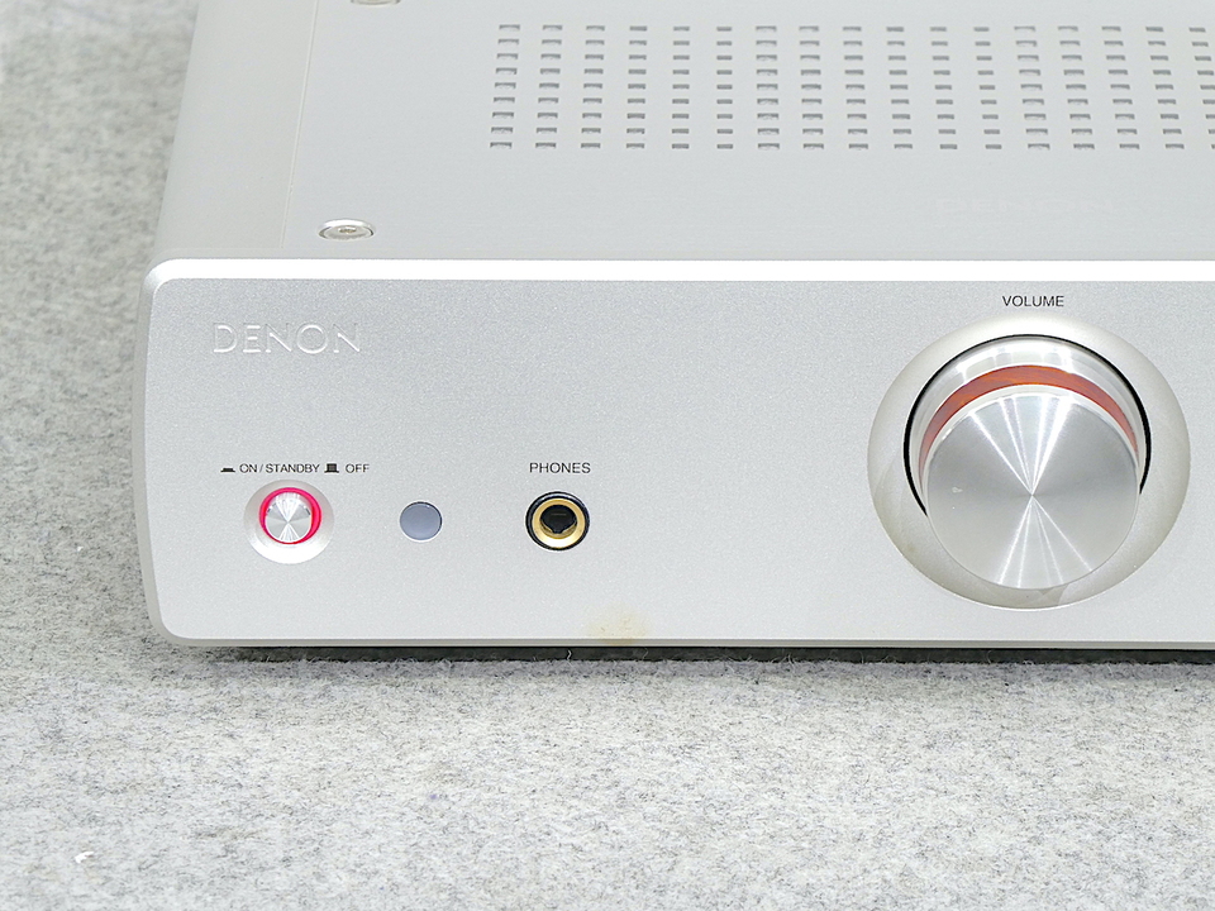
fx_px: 7511
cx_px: 608
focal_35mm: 214
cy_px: 456
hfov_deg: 9.2
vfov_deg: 6.9
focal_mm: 38.4
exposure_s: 1/5
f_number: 5.6
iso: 200
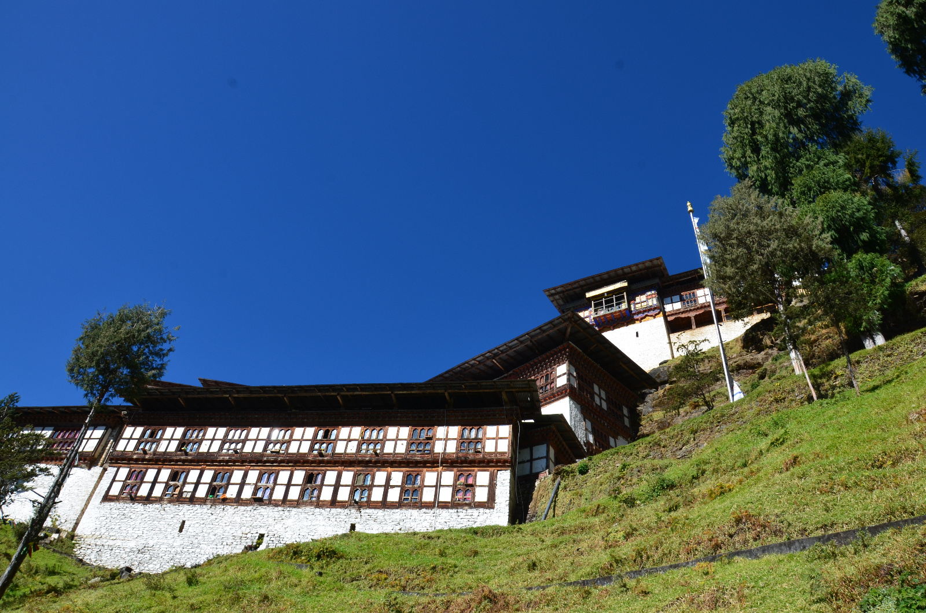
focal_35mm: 27
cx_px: 463
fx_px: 693
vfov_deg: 47.7
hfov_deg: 67.5
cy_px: 306
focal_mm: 18
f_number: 11
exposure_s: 1/125
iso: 140
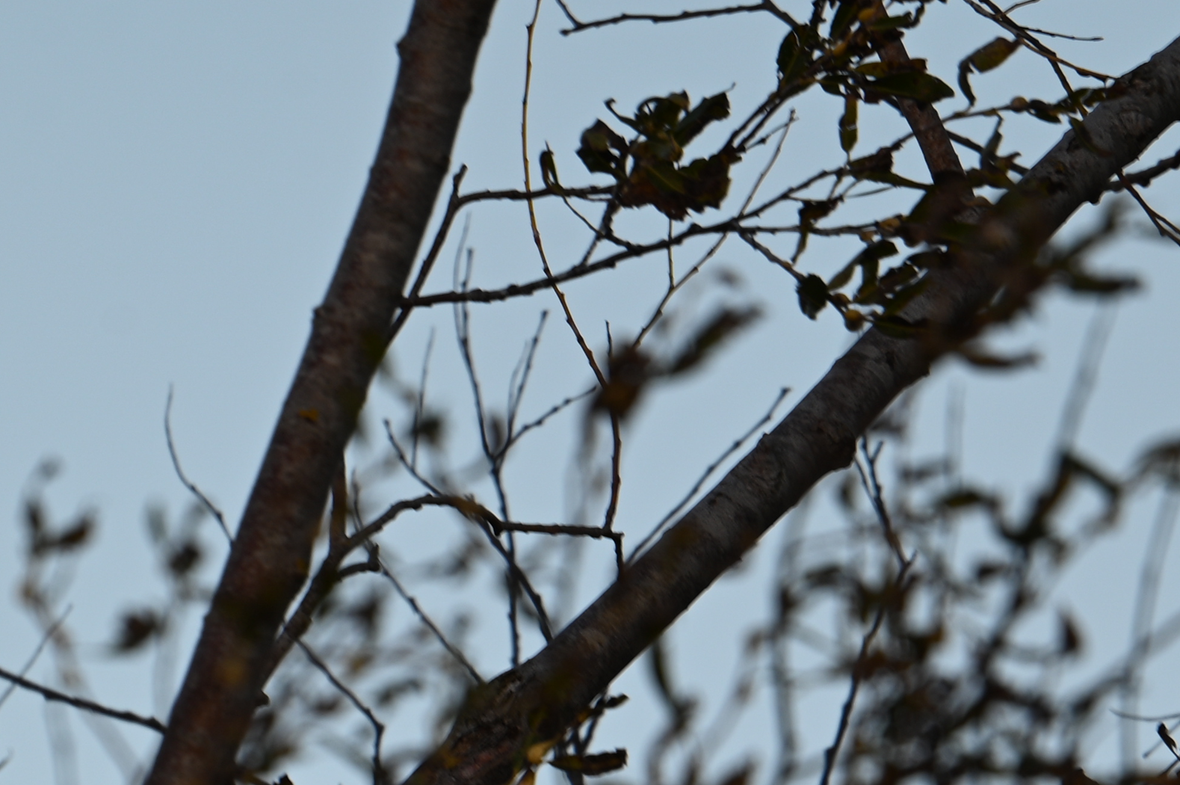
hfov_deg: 1.3
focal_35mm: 1542
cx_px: 300
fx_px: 50512
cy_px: 1174
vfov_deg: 0.9
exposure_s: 1/160
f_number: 6.7
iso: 100
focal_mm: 500
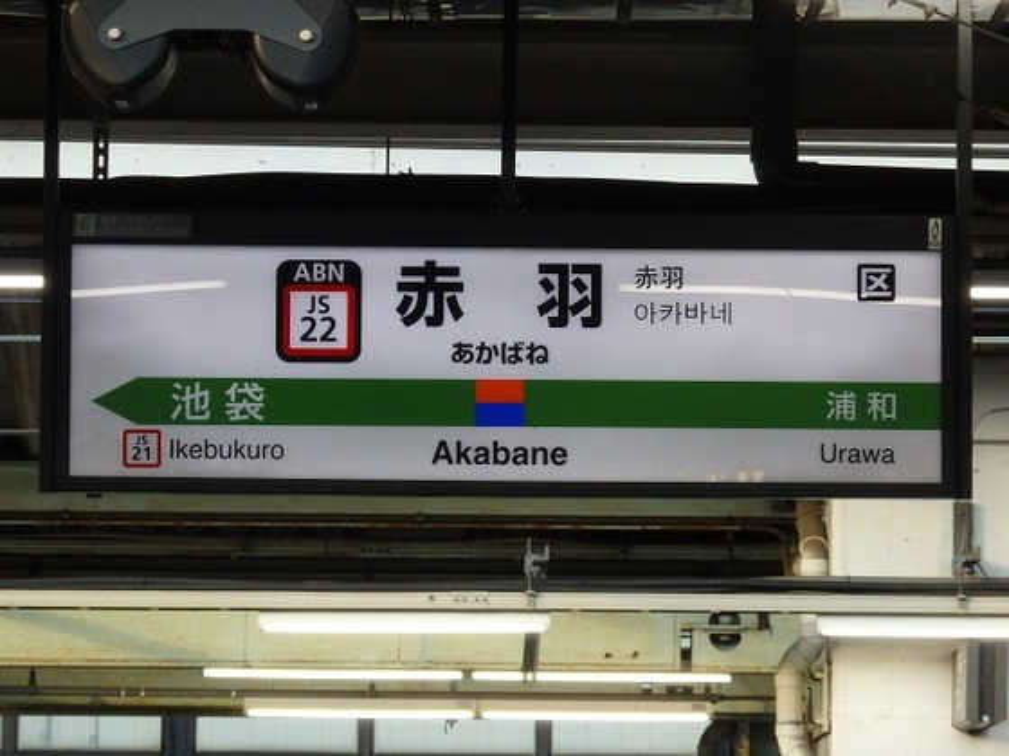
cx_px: 504
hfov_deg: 9.7
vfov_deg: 7.3
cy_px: 378
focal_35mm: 204
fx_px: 5946
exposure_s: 1/200
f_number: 5.9
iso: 500
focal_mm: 36.5
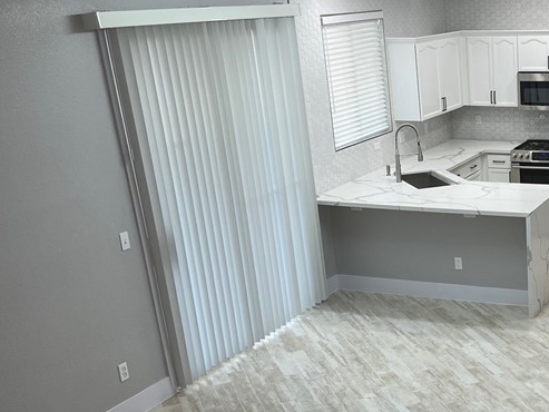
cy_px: 308
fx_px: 857
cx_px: 526
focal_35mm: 54
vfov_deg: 26.7
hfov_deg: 33.1
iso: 100
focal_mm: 5.1
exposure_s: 1/121
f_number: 1.6
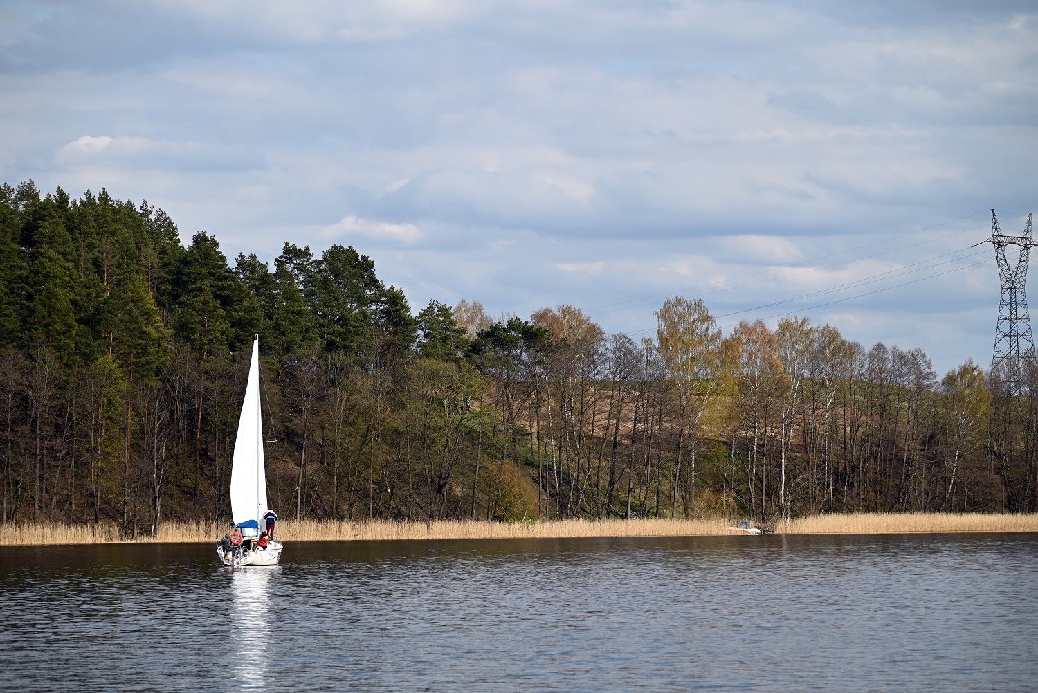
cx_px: 519
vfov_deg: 10.2
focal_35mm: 135
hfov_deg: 15.2
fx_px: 3893
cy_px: 346
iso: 100
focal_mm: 135
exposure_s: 1/640
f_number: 6.3
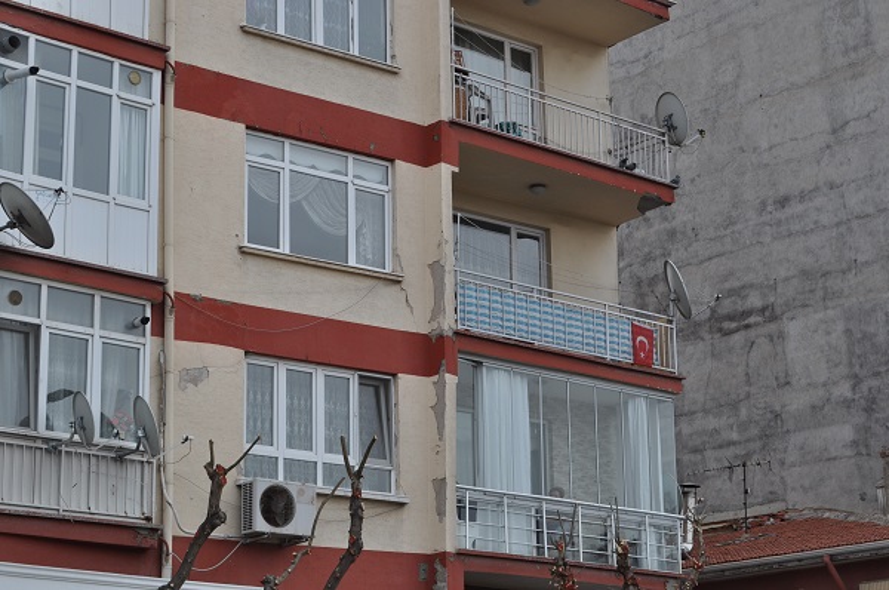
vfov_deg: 16.5
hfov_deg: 24.7
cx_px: 444
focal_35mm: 82
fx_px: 2034
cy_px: 295
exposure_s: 1/320
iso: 200
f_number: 9
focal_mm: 55
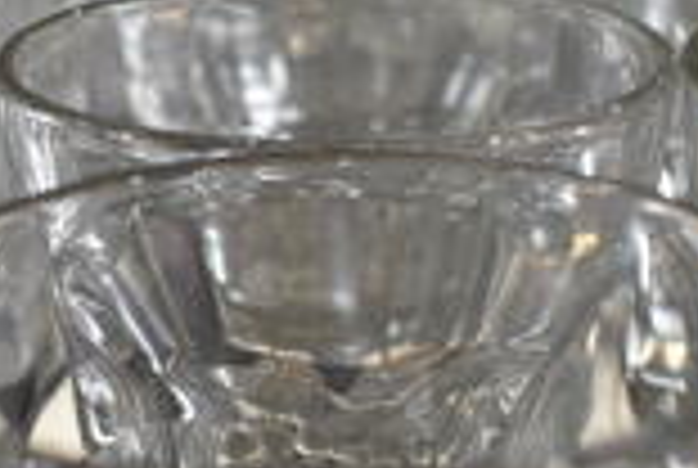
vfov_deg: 11.5
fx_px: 2292
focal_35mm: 118
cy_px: 468
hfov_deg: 17.3
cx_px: 266
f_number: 3.5
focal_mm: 20
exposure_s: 1/250
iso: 500
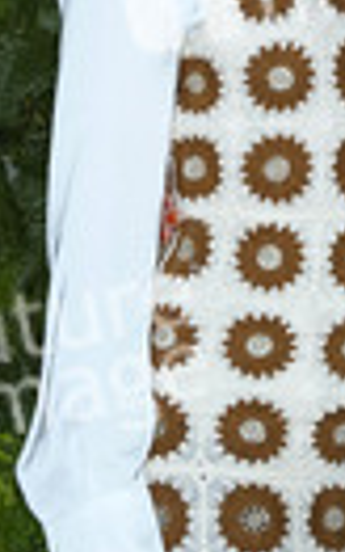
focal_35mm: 146
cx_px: 450
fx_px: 2194
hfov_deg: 8.9
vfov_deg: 14.3
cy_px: 164
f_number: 5.6
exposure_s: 1/160
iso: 2000
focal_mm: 47
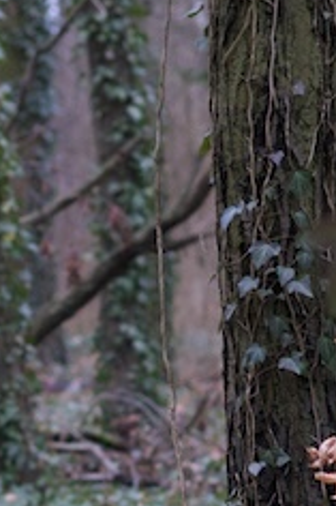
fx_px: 5608
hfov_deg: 3.4
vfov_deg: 5.1
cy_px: 680
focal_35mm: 400
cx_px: -276
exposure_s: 1/125
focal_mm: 60
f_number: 2.4
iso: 2000
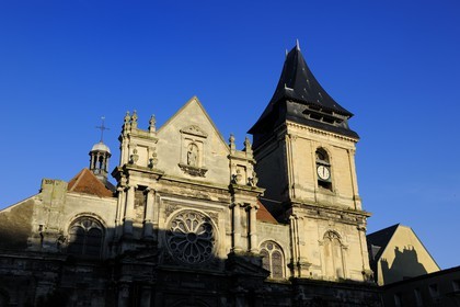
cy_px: 154
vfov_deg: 35.1
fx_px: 486
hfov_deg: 50.7
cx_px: 230
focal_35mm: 38
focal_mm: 38
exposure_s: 1/160
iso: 200
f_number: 13
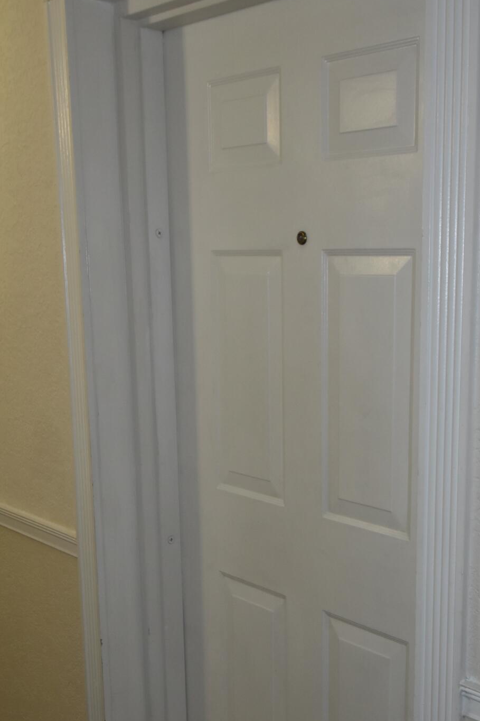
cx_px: 310
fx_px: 880
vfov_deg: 44.1
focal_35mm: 44
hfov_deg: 30.3
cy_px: 461
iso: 720
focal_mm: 20
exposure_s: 1/160
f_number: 4
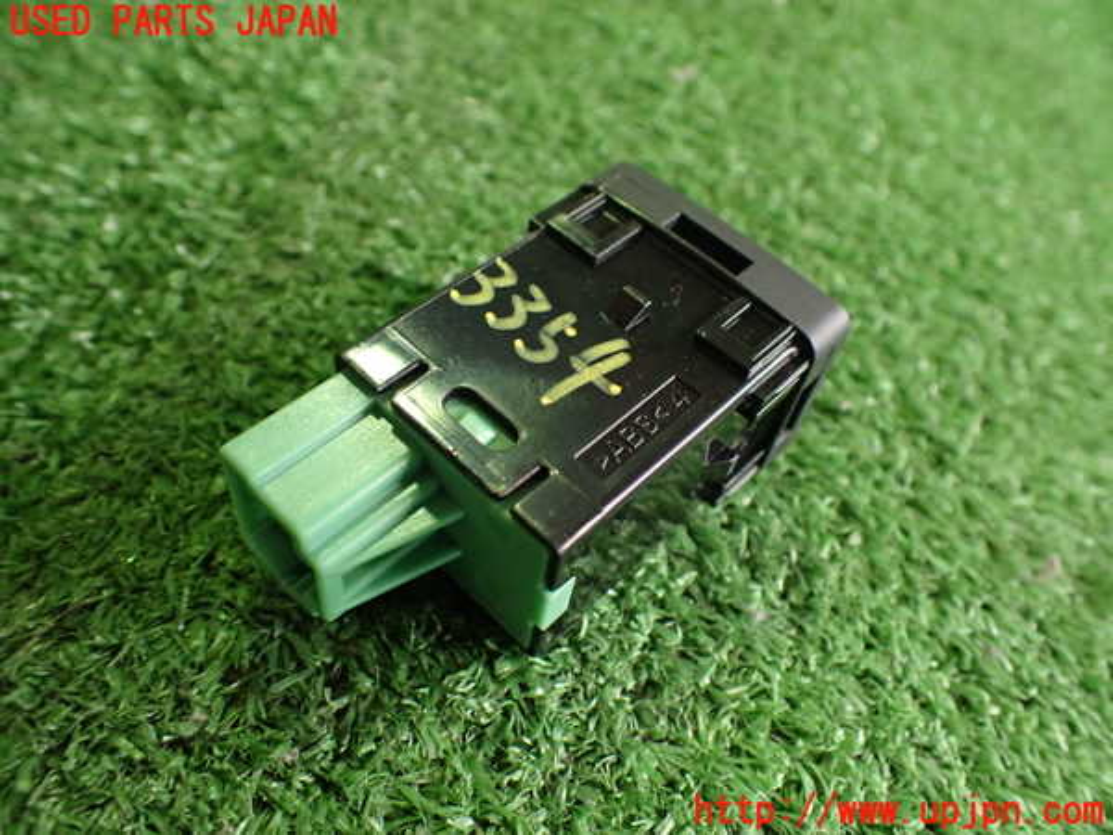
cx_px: 556
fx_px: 965
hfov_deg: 60.0
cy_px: 418
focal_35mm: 30
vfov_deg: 46.8
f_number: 2.3
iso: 800
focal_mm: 5.4
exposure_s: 1/125
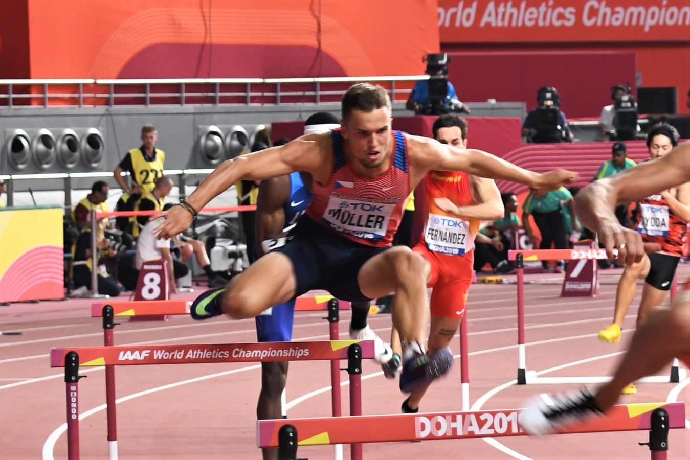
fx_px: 2013
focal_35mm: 105
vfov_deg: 13.0
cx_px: 345
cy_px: 230
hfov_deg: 19.5
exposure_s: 1/200
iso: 1000
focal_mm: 70
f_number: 5
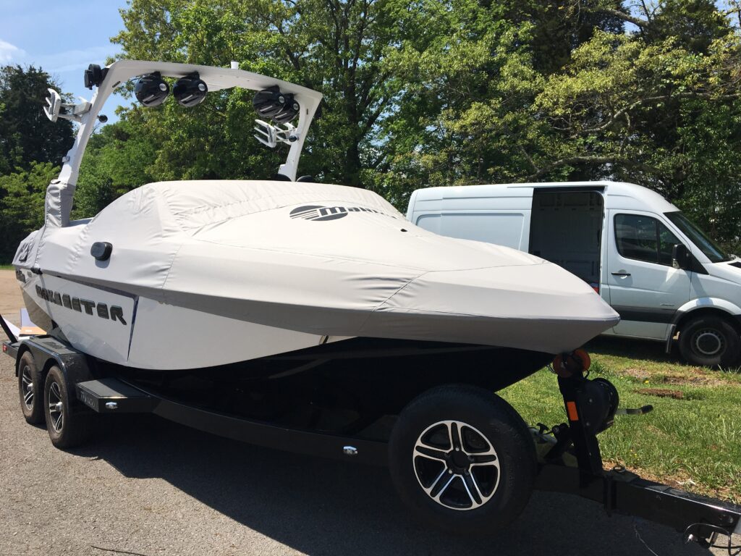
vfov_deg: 48.2
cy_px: 278
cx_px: 370
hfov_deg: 61.7
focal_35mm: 29
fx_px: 621
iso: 25
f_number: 2.2
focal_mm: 4.15
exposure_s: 1/2653
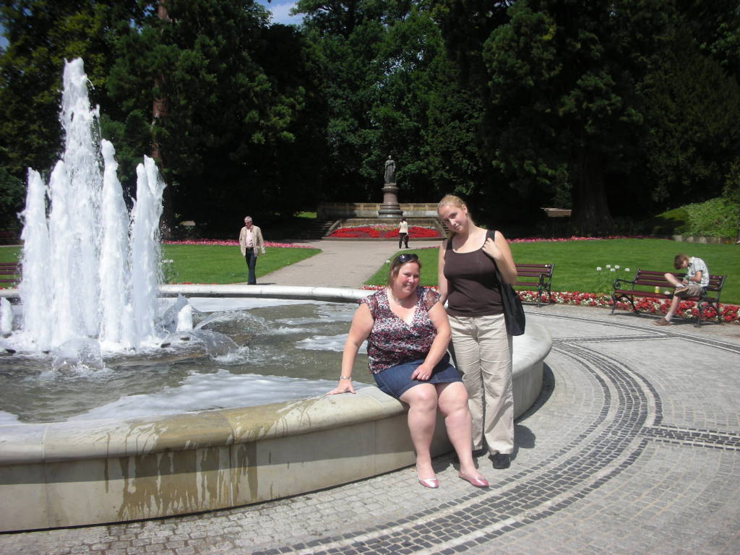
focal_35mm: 35
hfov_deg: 52.6
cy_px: 278
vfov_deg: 40.7
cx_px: 370
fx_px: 748
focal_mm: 5.8
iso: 50
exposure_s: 1/120
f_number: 8.5
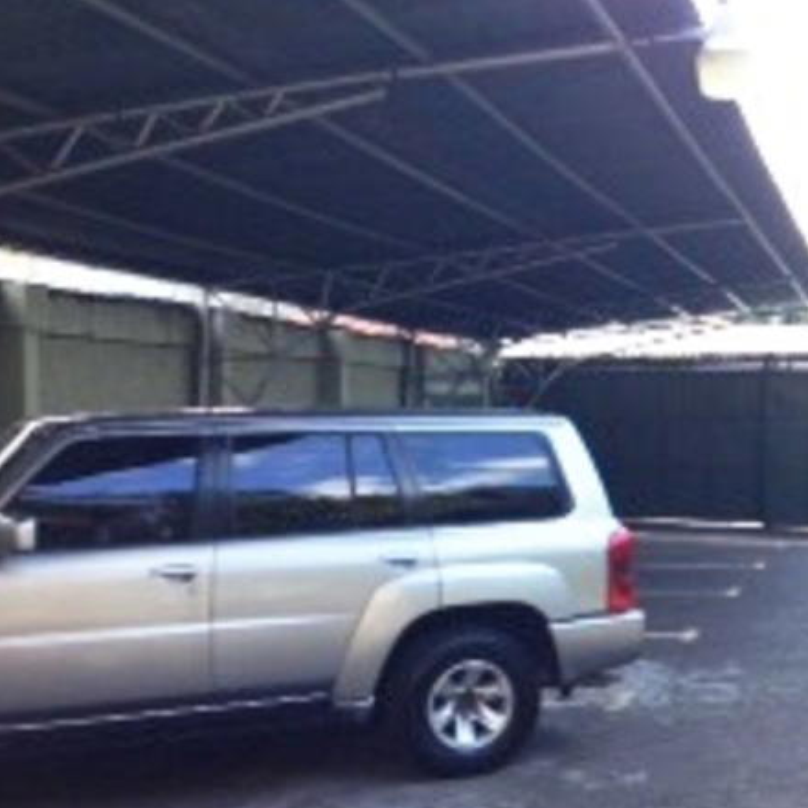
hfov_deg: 30.8
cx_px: 727
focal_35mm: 53
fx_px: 1400
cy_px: 490
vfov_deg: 32.1
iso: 50
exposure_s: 1/328
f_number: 2.4
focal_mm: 4.12
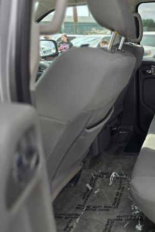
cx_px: 168
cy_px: 104
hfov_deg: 32.0
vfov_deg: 51.8
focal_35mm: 37
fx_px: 239
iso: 32
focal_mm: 6.3
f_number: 1.7
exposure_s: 1/359
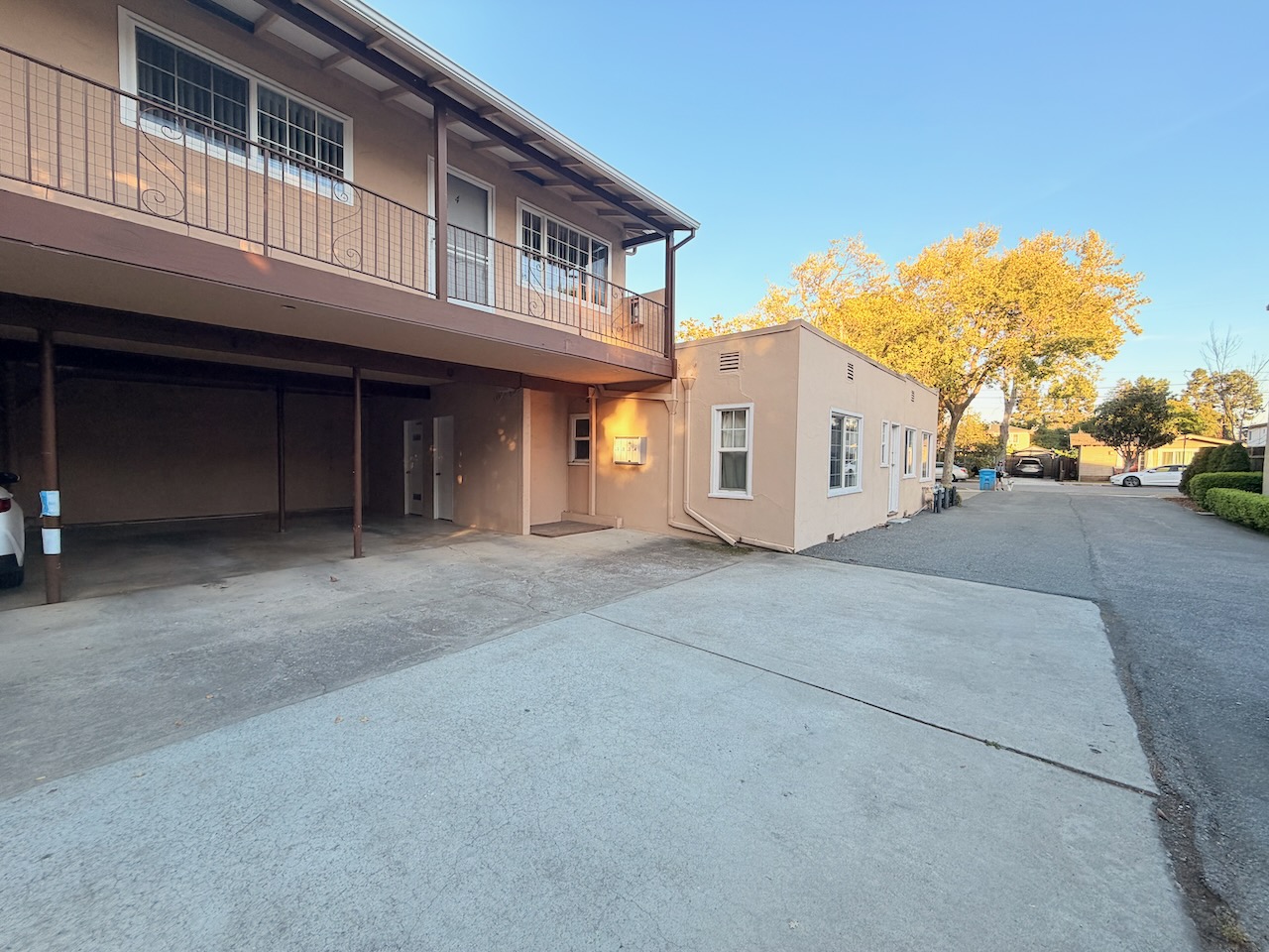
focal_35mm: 14
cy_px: 476
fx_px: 513
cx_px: 634
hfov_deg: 102.1
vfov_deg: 85.7
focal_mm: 2.22
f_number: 2.2
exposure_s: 1/158
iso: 40
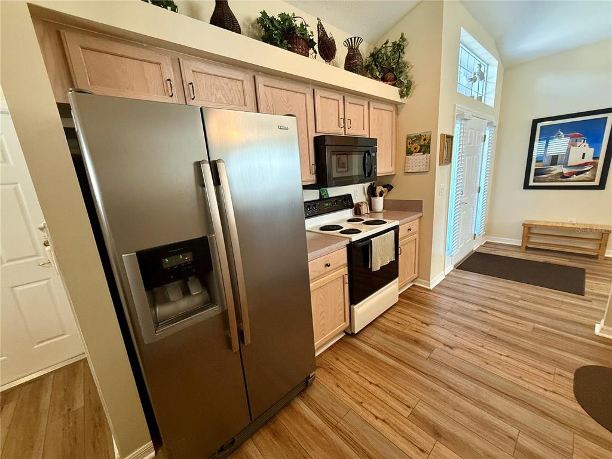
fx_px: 248
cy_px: 230
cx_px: 306
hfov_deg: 102.1
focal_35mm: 14
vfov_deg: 85.7
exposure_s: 1/60
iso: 400
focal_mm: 2.22
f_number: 2.2
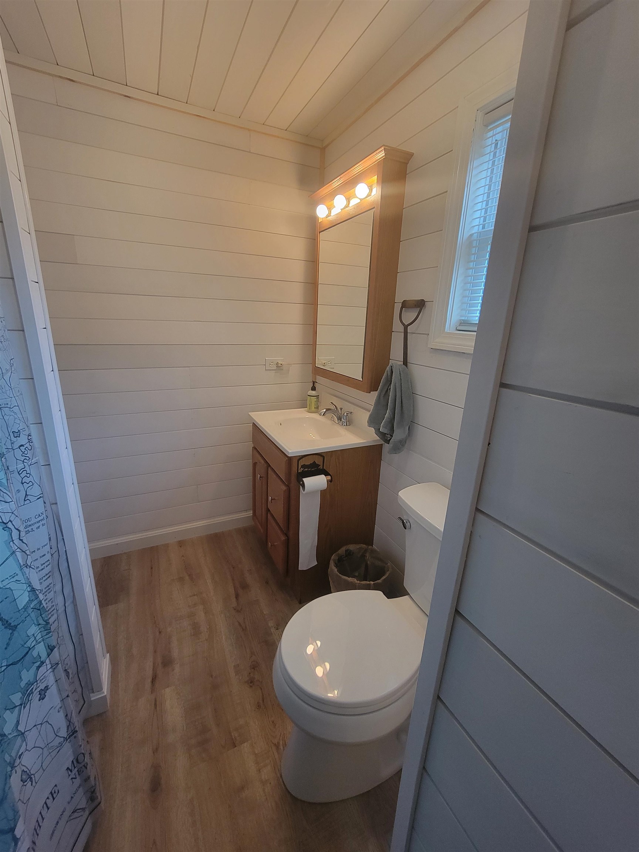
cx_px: 320
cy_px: 426
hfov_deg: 89.9
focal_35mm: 13
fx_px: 320
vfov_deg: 106.2
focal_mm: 2.2
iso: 200
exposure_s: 1/60
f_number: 2.2
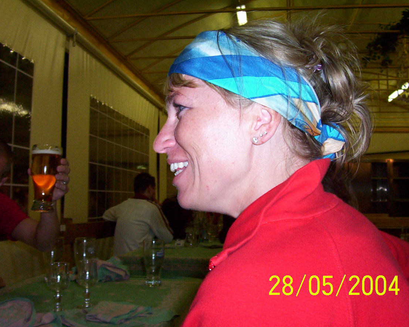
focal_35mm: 45
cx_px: 204
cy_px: 164
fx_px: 545
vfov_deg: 33.4
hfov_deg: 41.2
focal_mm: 5.77
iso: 140
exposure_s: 1/60
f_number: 2.73
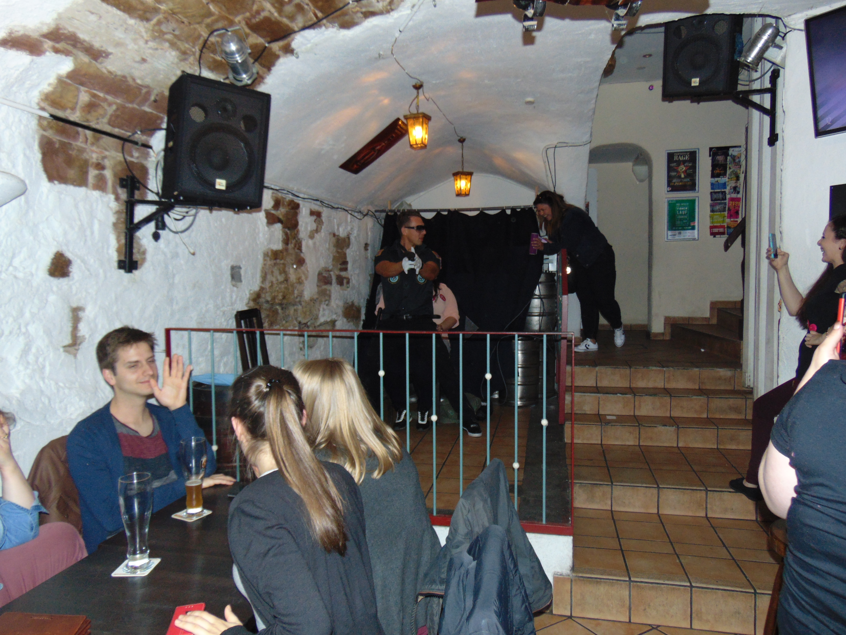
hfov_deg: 69.4
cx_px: 423
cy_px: 318
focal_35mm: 25
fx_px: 611
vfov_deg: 54.9
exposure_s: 1/30
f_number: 3
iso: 200
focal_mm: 4.5
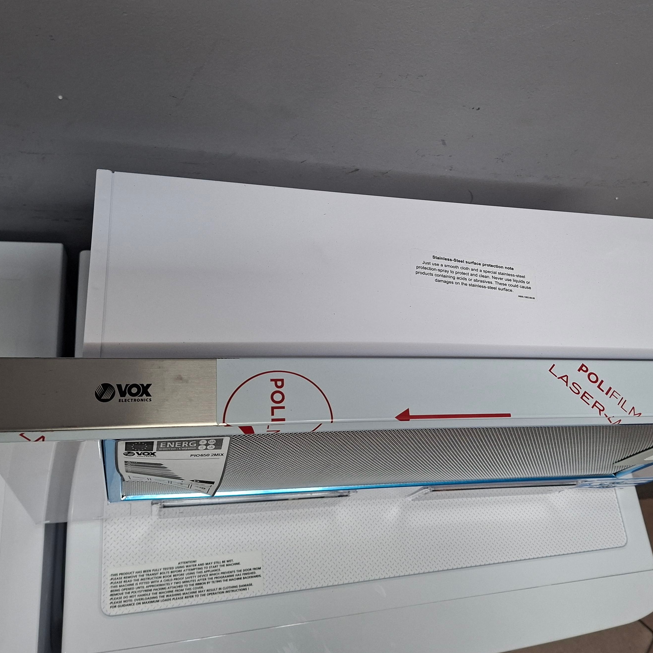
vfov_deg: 52.5
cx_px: 389
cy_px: 301
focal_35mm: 31
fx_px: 662
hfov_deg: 52.2
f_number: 1.8
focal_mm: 5.54
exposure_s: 1/50
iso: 200
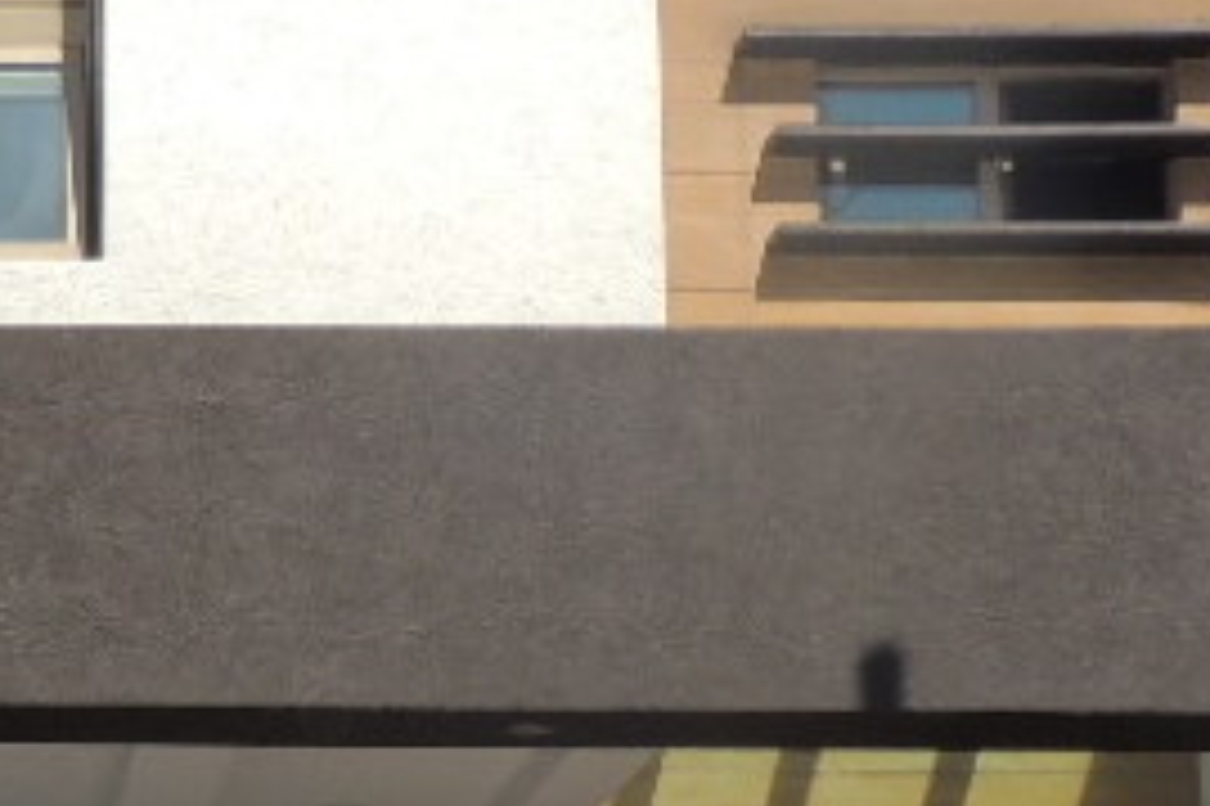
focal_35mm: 136
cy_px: 630
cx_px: -720
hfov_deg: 13.9
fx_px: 4568
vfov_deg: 10.0
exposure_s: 1/1600
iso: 100
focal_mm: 5.8
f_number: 3.6
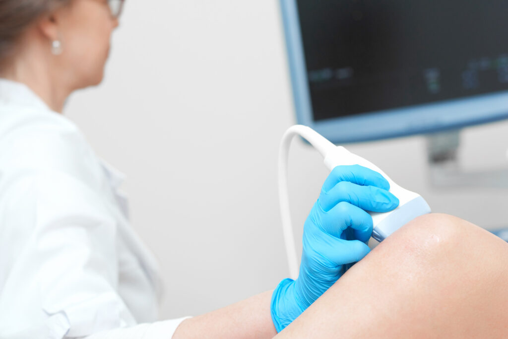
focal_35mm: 85
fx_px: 1200
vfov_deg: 16.1
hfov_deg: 23.9
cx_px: 254
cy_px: 170
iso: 640
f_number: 5.6
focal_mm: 85
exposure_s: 1/160
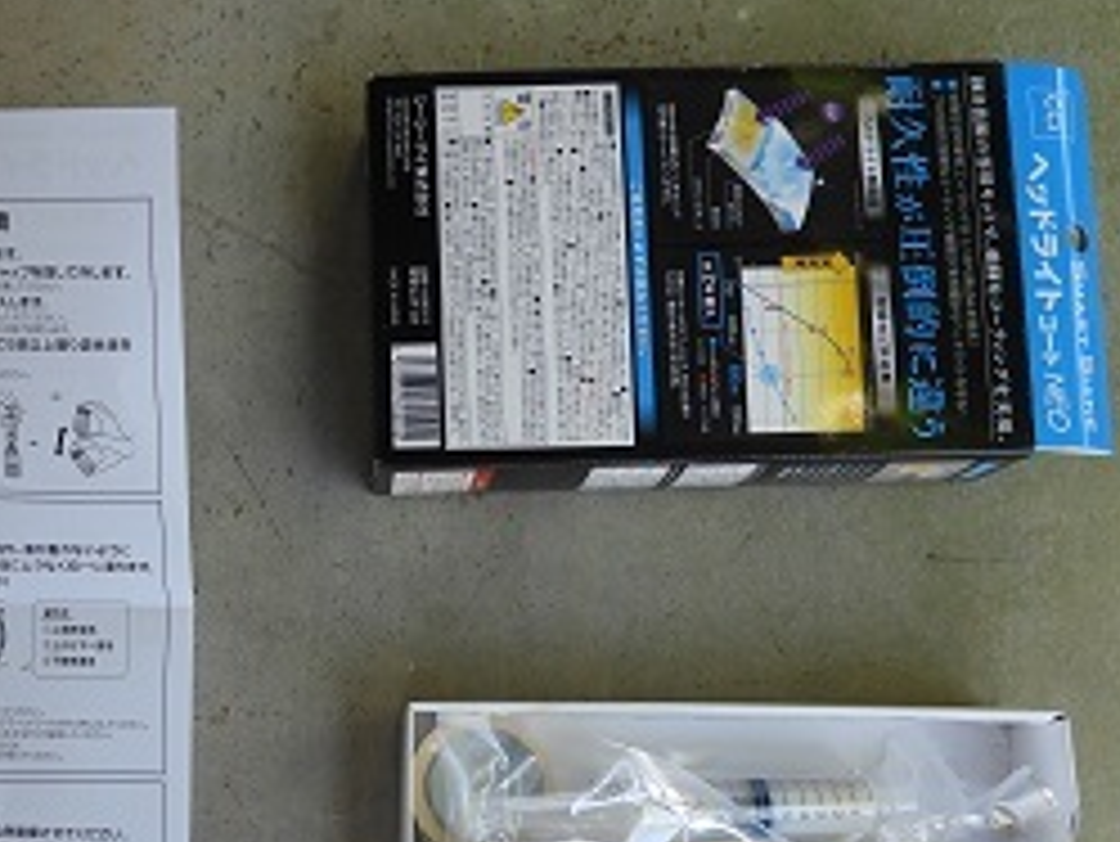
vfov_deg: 27.4
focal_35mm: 53
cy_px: 572
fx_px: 1716
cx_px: 297
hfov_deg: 35.4
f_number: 3.6
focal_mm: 5.9
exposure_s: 1/60
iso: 100
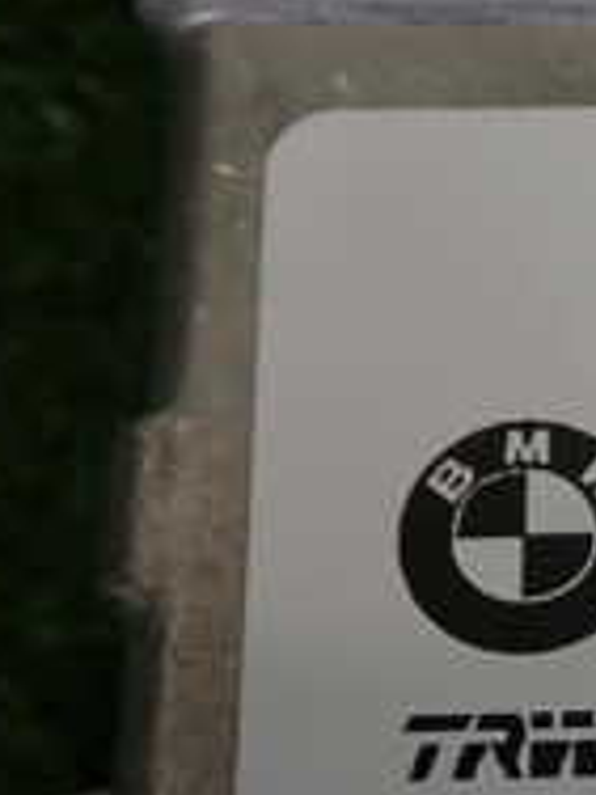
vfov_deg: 16.8
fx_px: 2640
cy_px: 740
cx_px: 1209
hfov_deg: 11.5
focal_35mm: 115
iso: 200
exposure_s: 1/100
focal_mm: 6.37
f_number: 2.5
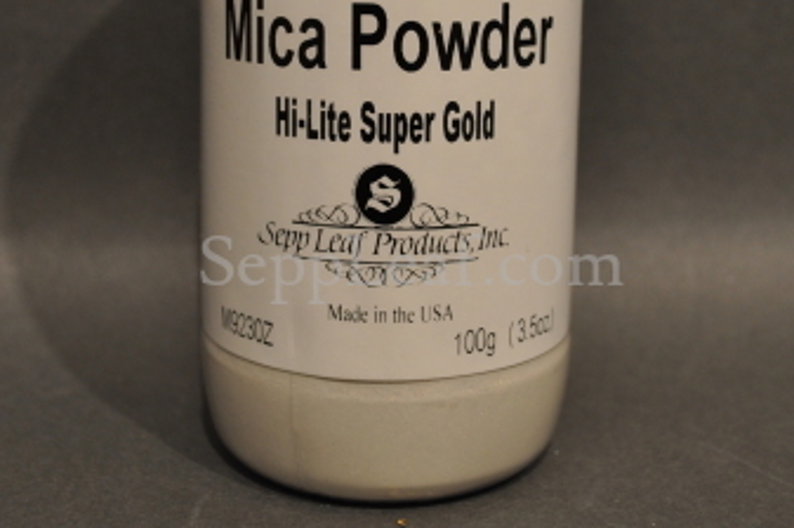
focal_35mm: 59
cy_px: 87
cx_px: 412
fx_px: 1300
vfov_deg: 22.6
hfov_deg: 34.0
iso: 400
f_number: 5.6
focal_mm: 22
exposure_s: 1/125
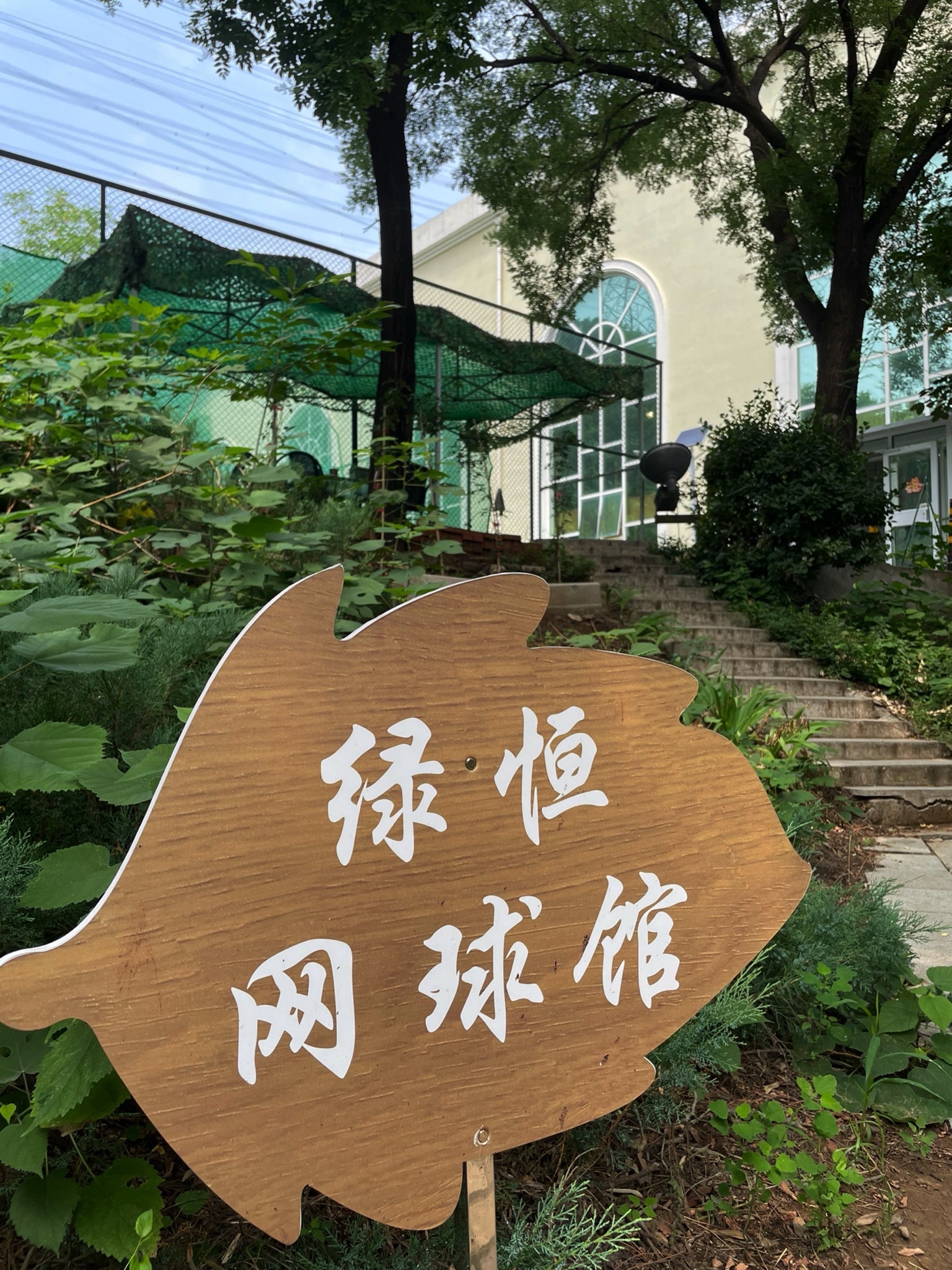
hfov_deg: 53.1
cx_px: 476
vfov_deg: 67.3
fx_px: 953
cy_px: 635
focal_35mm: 26
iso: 32
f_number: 1.6
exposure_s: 1/910
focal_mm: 4.2
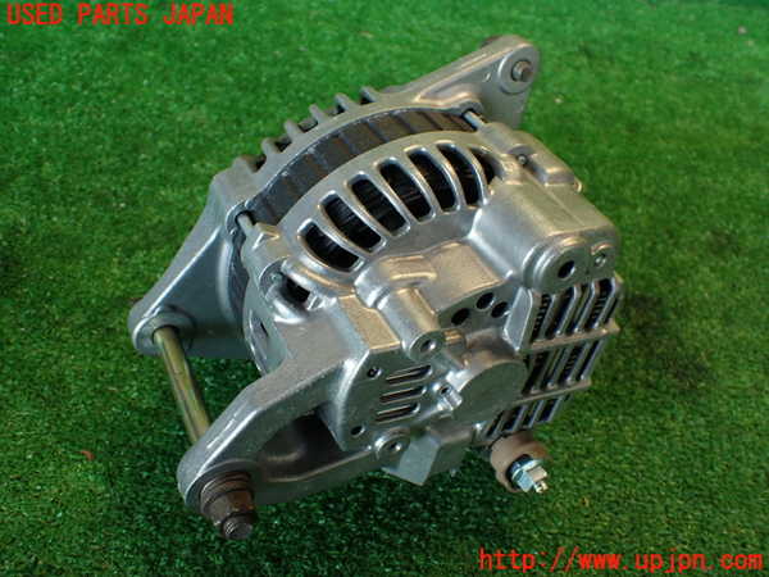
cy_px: 288
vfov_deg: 44.2
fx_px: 711
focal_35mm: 32
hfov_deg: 56.8
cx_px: 384
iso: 200
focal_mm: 5.79
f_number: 2.4
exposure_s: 1/50
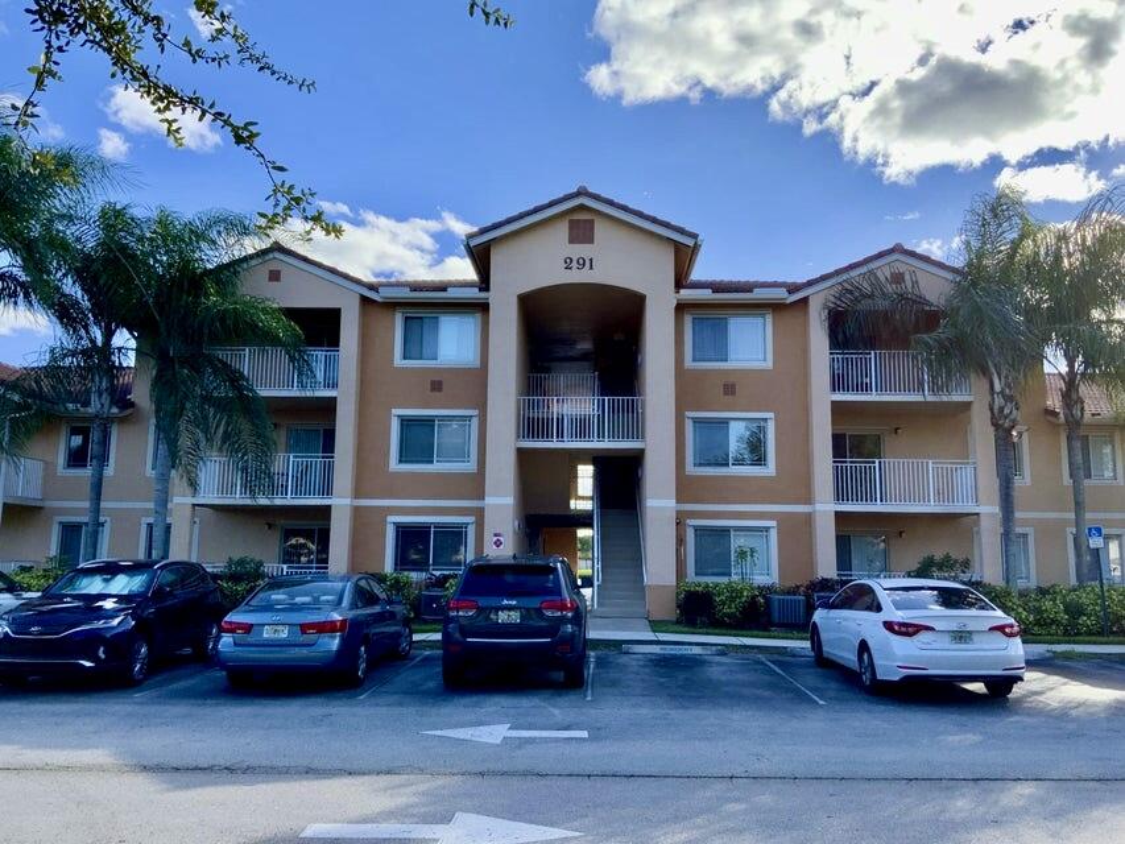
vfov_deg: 48.2
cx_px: 562
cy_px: 422
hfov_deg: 61.7
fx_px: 943
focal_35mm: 29
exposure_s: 1/978
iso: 16
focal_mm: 3
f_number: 1.8
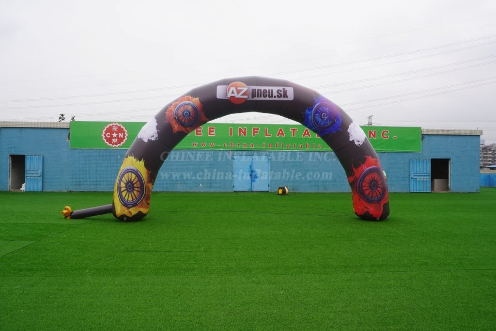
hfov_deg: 73.7
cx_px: 248
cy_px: 166
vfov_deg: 53.1
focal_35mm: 24
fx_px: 331
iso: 100
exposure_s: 1/125
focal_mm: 16
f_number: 8
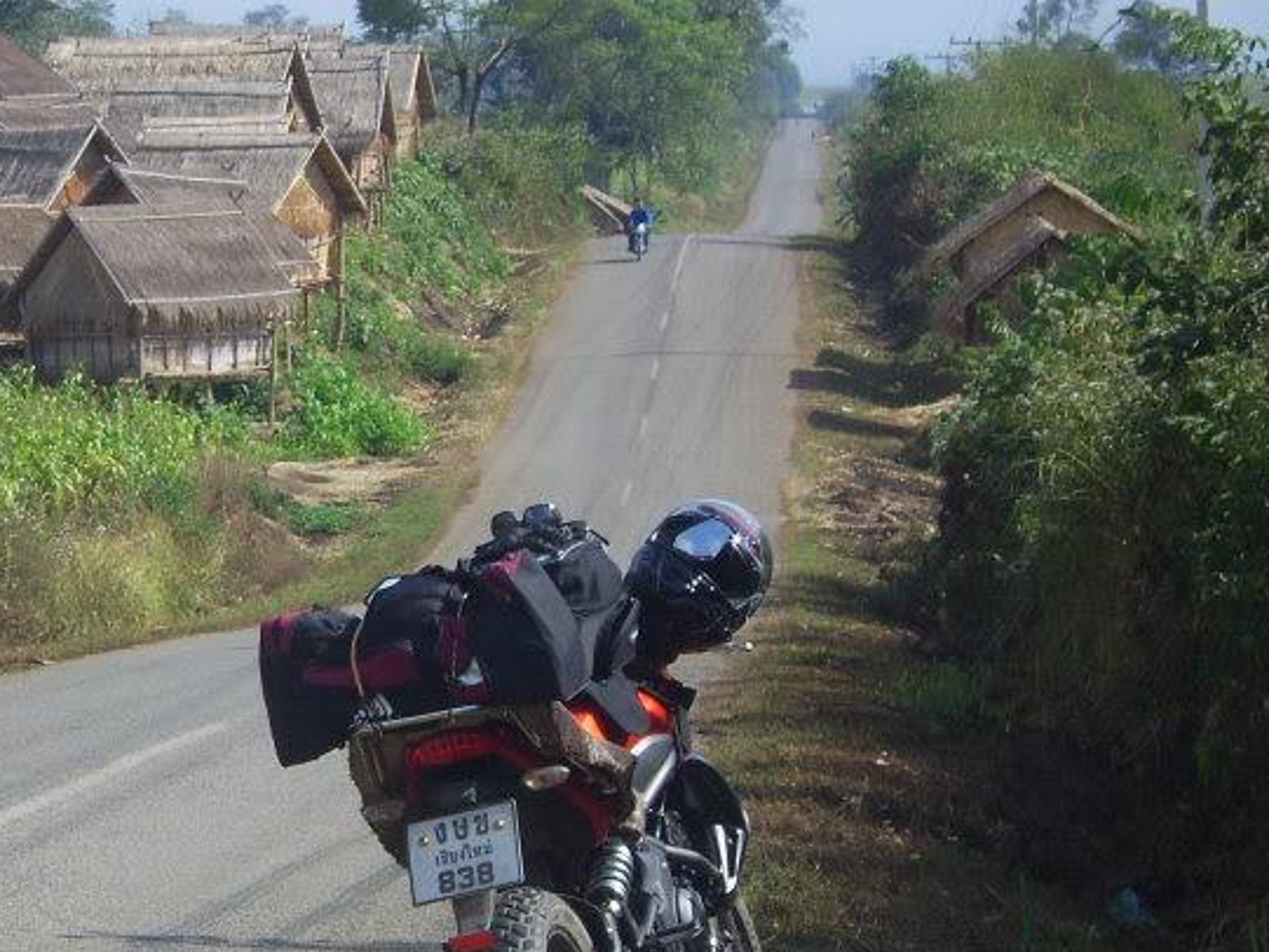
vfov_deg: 7.7
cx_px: 103
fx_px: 7077
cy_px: 488
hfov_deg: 10.2
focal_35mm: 193
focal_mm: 21.2
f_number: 7.7
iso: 50
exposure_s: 1/200
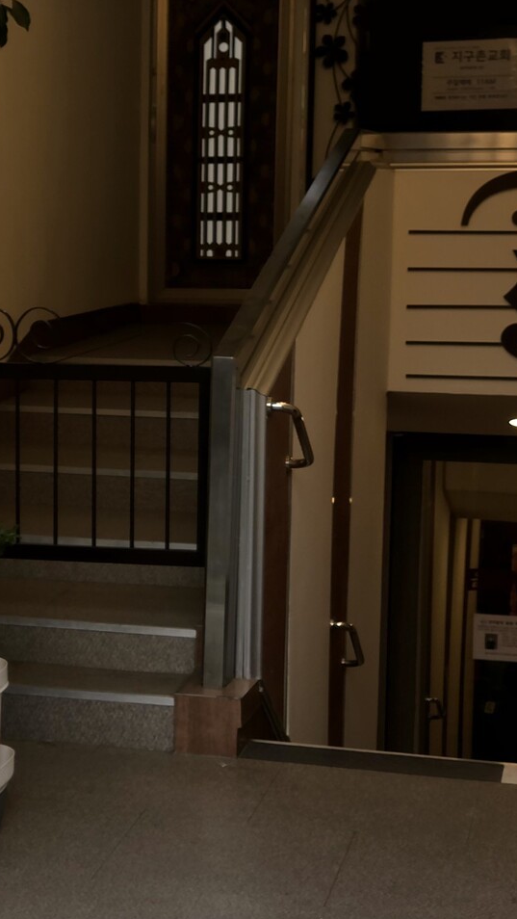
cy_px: 460
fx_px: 1851
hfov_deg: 15.7
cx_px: 38
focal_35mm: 76
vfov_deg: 27.9
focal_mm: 6
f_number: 2.4
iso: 25
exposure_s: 1/120
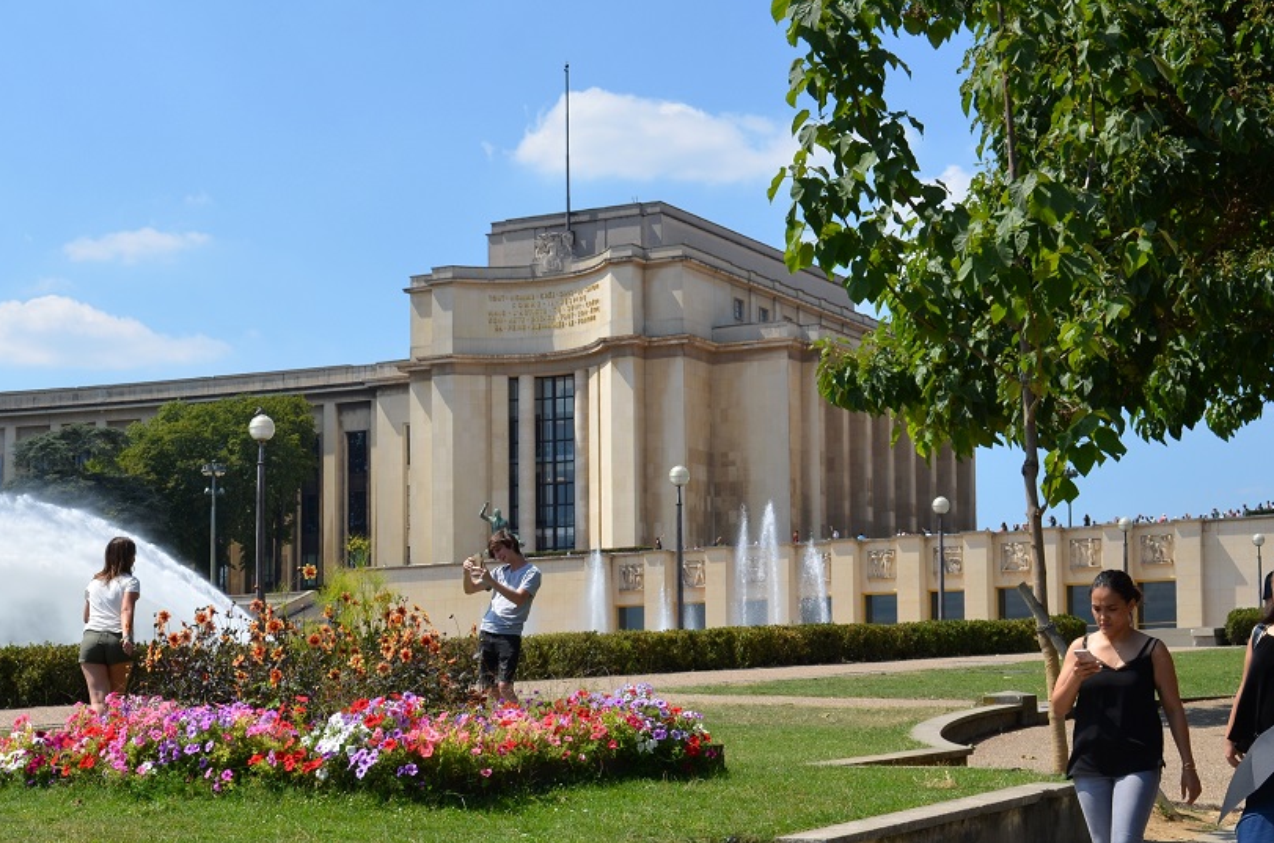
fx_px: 2817
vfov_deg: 16.9
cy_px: 626
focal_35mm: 80
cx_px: 353
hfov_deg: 25.3
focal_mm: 35
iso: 100
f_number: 8
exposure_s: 1/250
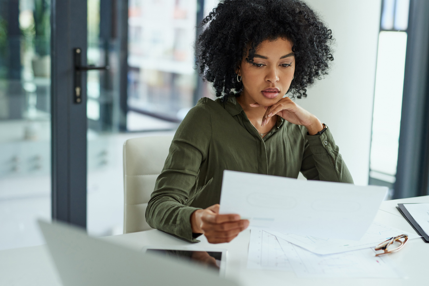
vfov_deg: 23.4
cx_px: 239
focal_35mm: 58
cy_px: 135
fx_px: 692
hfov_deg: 34.4
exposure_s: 1/200
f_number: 2.2
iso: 320
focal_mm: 50
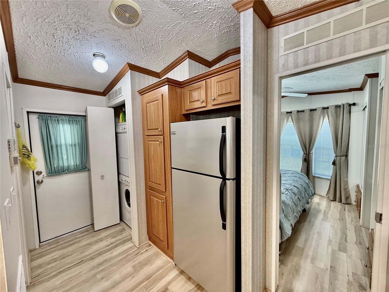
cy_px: 146
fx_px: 157
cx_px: 194
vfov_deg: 85.7
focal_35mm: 14
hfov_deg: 102.1
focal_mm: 2.22
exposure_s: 1/120
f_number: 2.2
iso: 500
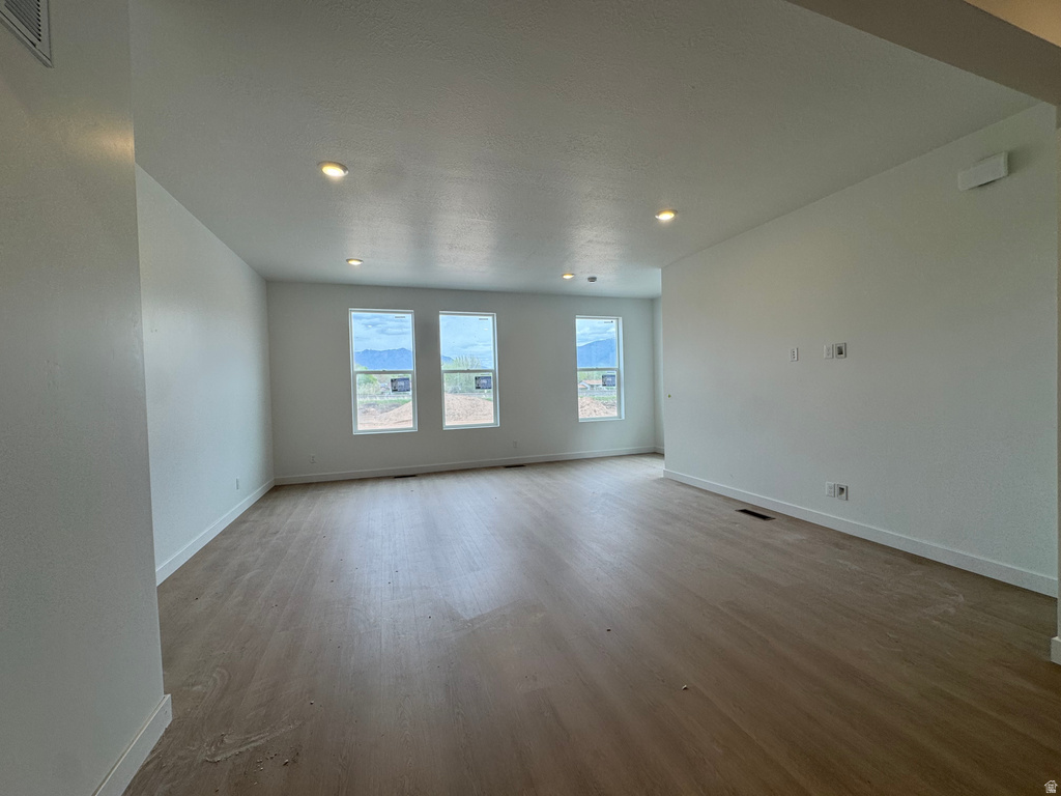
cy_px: 398
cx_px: 530
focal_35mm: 14
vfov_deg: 85.7
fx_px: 429
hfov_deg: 102.1
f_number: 2.2
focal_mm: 2.22
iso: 40
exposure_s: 1/224
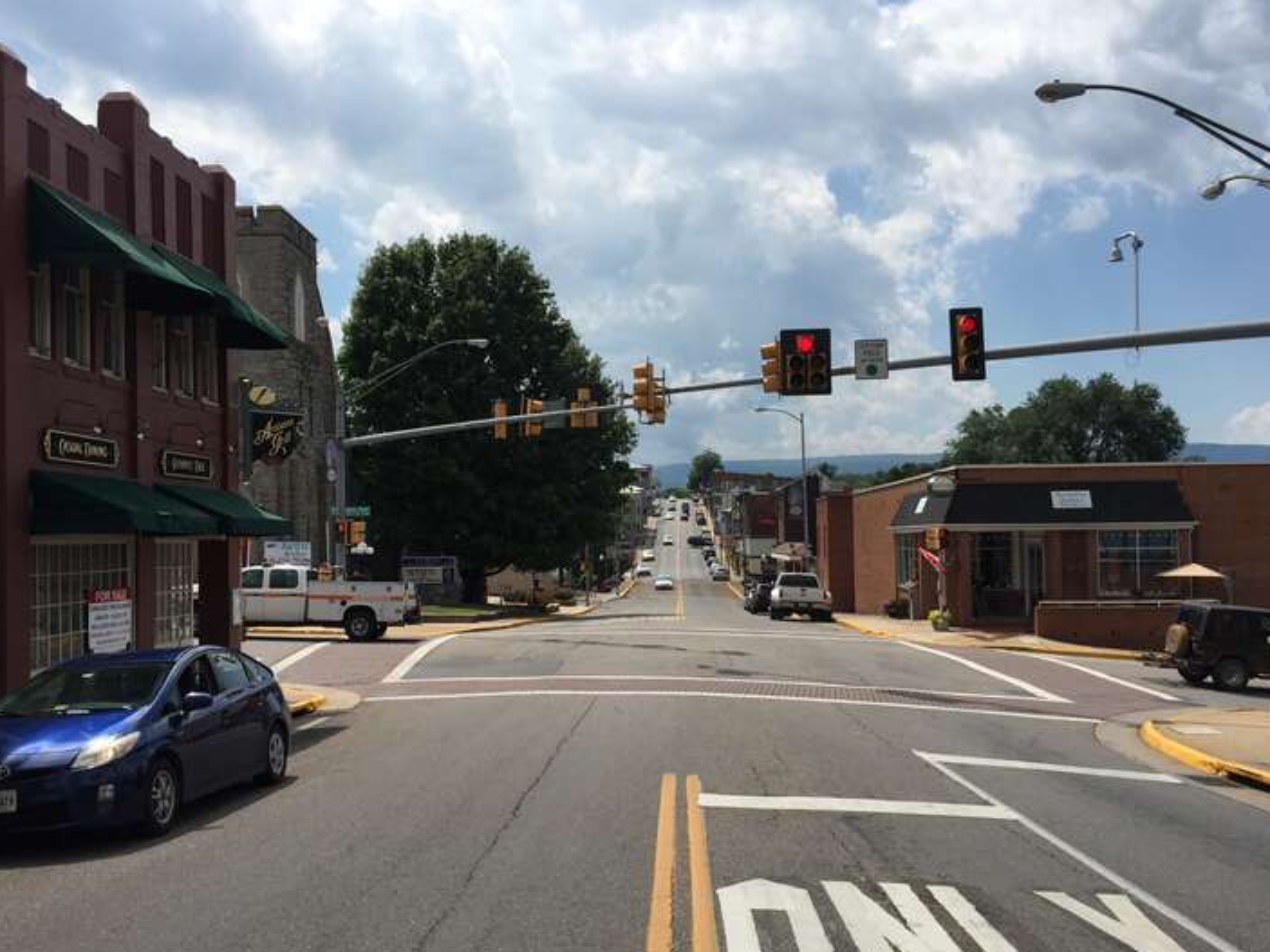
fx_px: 1211
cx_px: 600
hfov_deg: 55.3
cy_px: 508
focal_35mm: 33
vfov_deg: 42.9
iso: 32
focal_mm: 4.15
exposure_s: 1/3300
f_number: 2.2
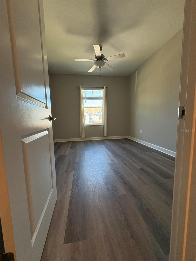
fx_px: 106
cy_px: 130
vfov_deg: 102.1
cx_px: 98
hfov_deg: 85.7
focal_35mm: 14
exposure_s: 1/120
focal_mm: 2.22
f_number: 2.2
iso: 400
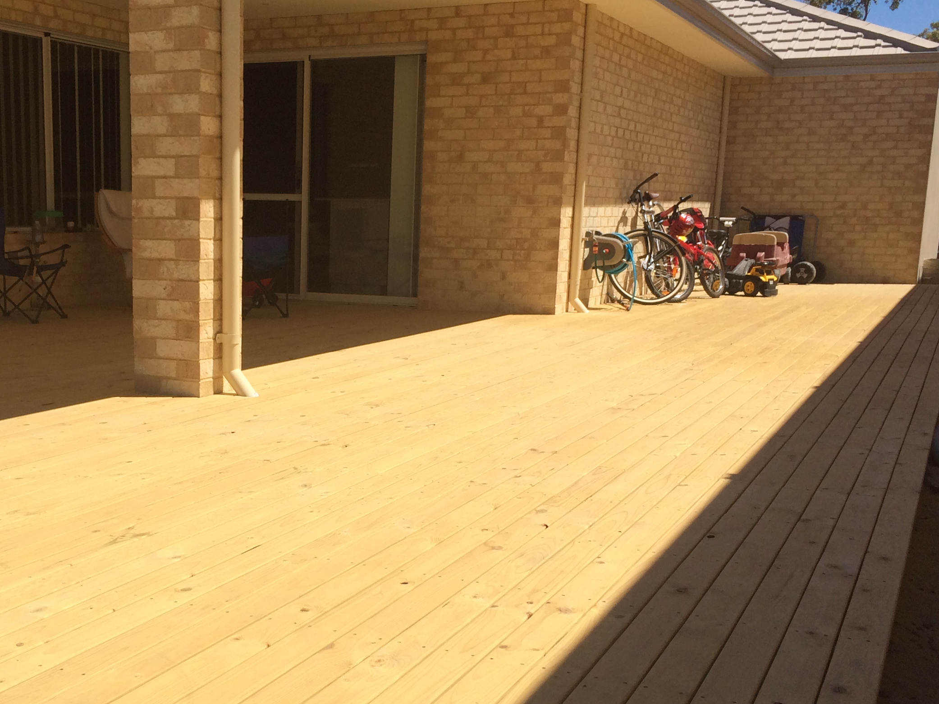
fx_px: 1275
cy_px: 440
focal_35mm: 47
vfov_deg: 30.8
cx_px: 325
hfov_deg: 40.0
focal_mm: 4.12
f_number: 2.2
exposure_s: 1/3165
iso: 40
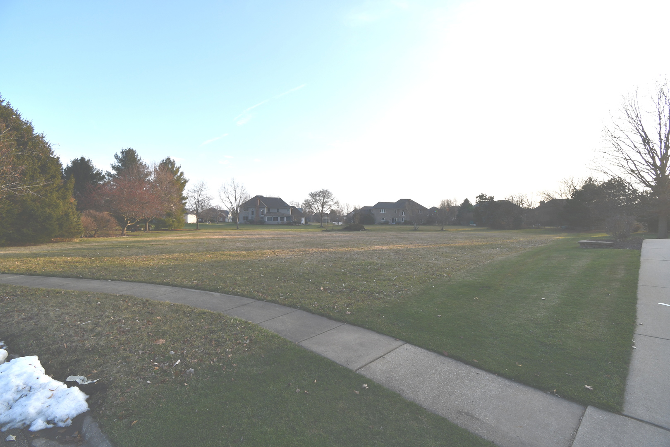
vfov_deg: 77.3
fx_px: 279
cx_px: 335
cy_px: 224
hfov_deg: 100.4
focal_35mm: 15
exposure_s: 1/250
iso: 160
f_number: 8
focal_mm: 10
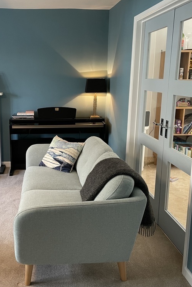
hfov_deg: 35.4
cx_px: 57
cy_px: 140
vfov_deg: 51.9
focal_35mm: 37
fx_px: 296
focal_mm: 4.2
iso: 125
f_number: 1.6
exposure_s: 1/50
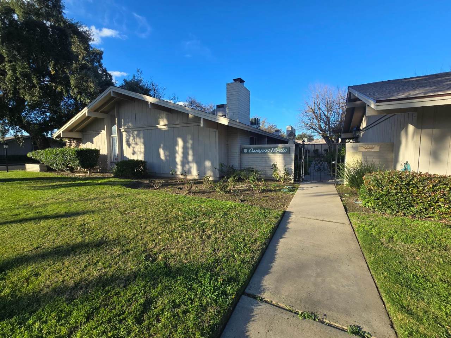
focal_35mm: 13
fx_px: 169
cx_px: 226
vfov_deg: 89.9
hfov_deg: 106.2
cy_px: 169
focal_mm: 2.2
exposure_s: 1/960
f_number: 2.2
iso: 50
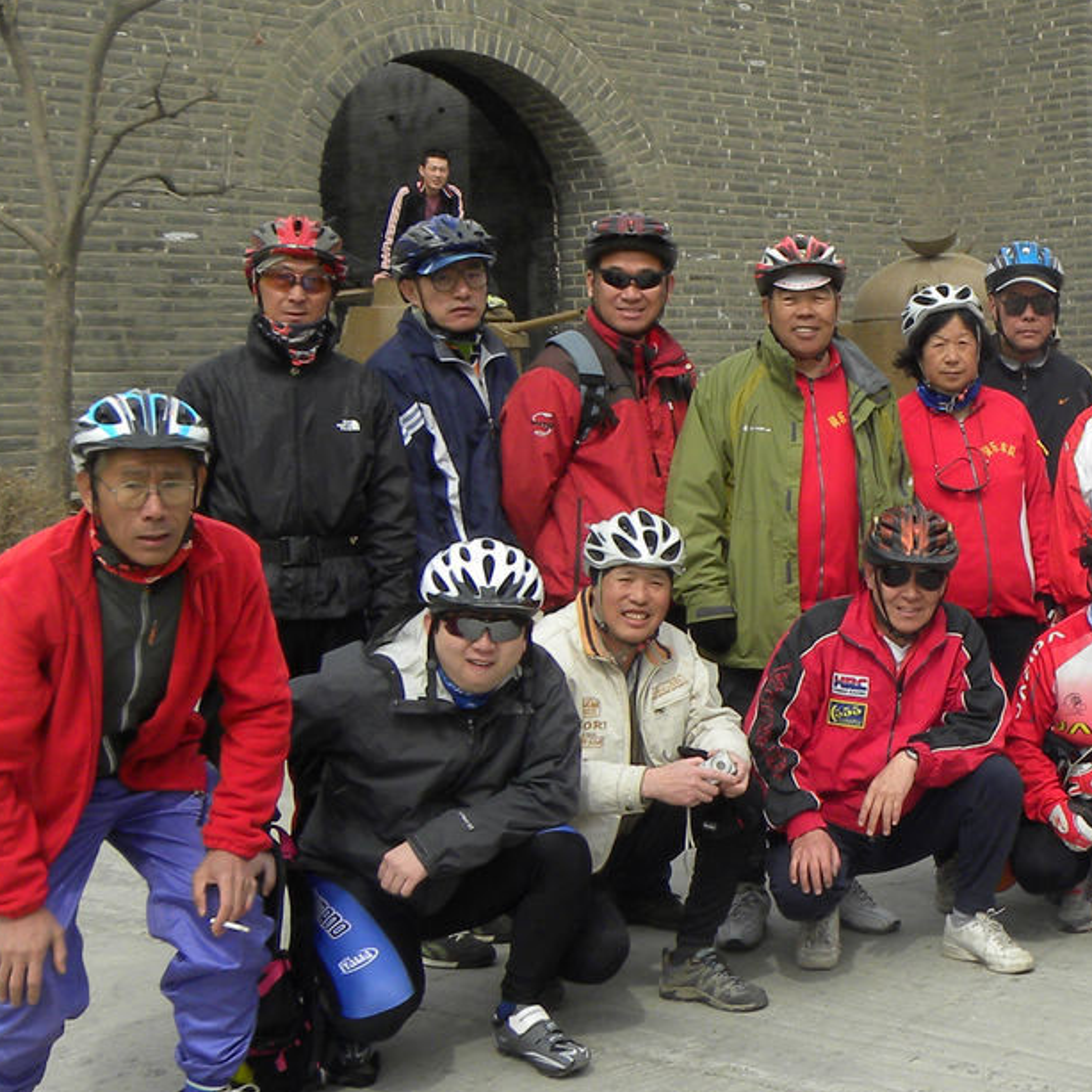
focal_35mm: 60
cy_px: 406
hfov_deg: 26.2
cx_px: 1229
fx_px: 2141
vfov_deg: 28.5
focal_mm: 4.6
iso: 64
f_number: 5.6
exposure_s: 1/212
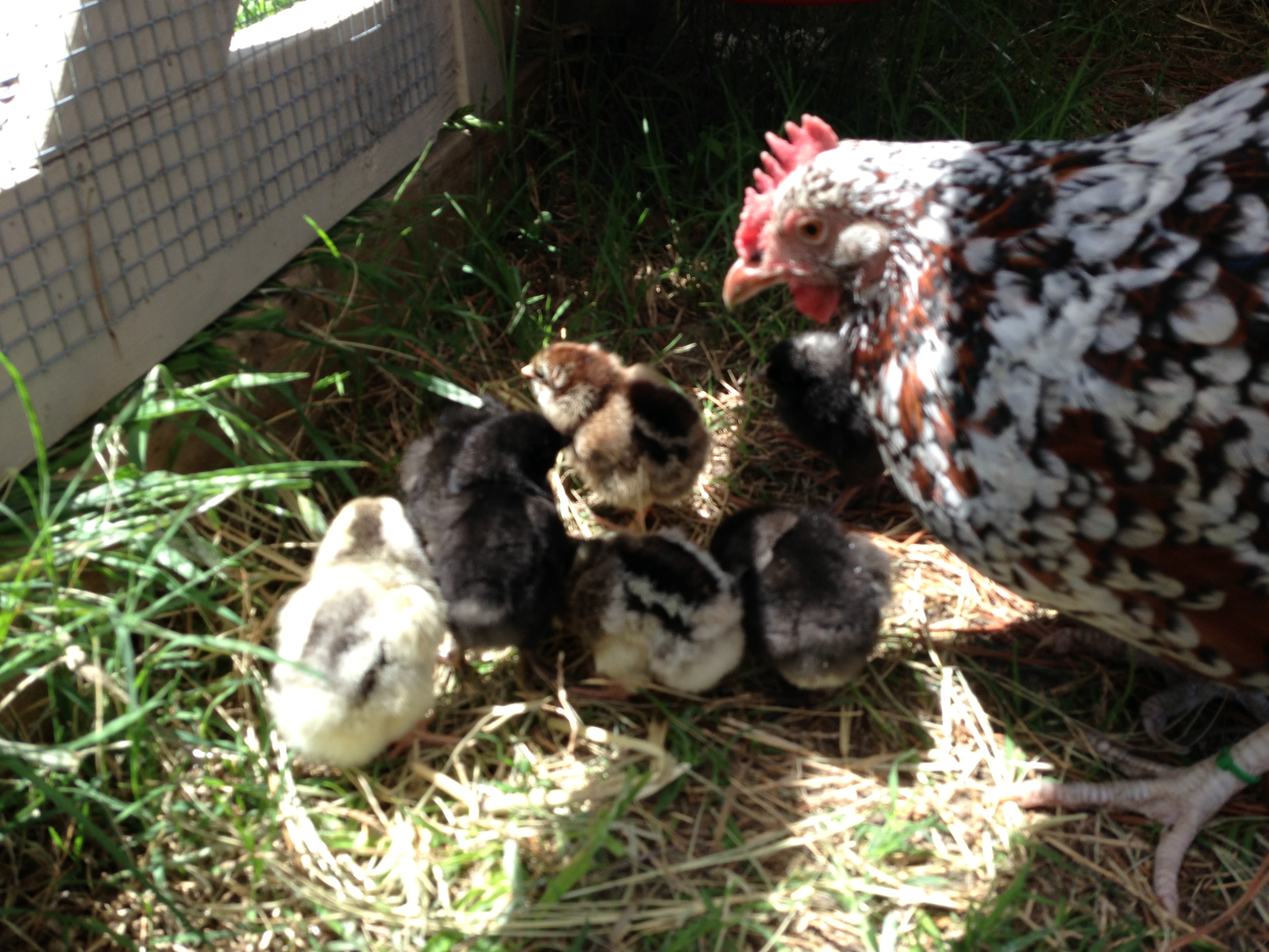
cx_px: 634
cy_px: 476
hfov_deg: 55.4
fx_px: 1210
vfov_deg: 42.9
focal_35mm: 33
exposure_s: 1/359
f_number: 2.4
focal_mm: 4.13
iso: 50
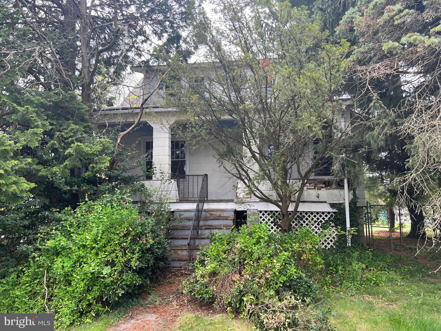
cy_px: 166
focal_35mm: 26
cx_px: 220
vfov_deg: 53.1
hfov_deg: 67.3
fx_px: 331
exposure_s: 1/611
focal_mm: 5.7
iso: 50
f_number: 1.5
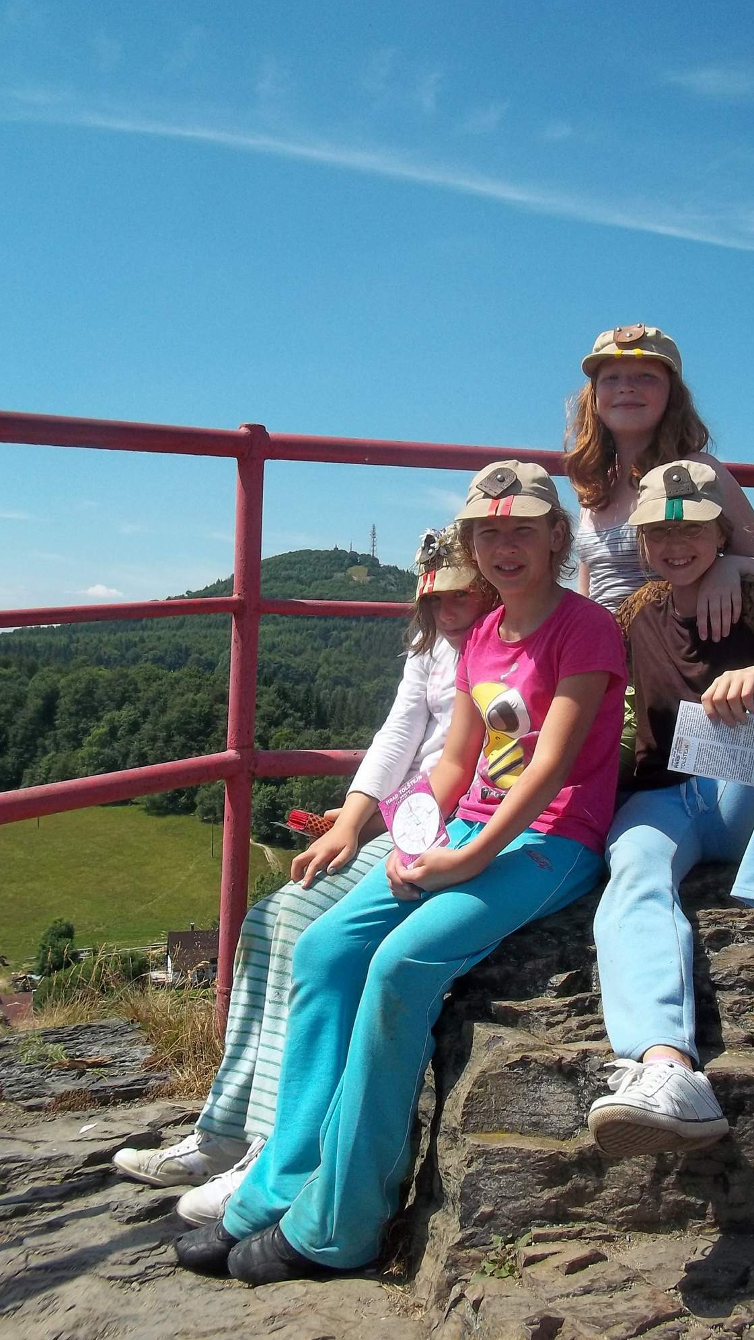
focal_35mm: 35
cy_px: 669
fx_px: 1244
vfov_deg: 56.6
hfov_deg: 33.6
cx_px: 451
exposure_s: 1/500
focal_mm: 5.7
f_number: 5.5
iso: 80
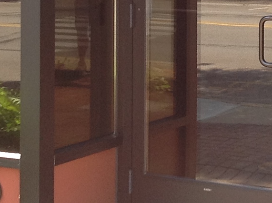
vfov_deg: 9.1
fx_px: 1247
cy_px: -62
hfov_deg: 12.3
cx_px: 257
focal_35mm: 159
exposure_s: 1/165
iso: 80
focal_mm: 4.28
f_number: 2.4
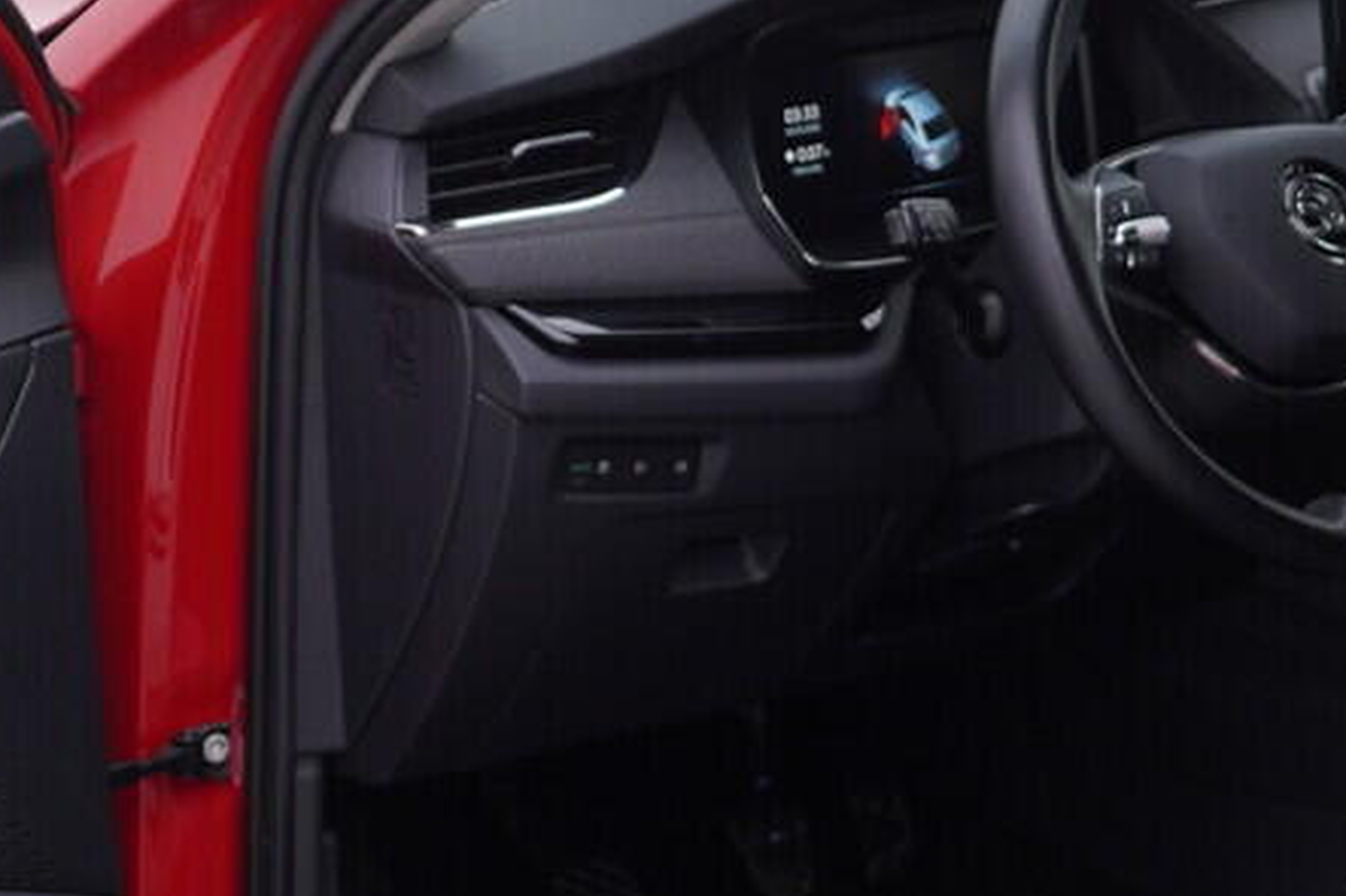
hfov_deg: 17.4
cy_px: 504
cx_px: 298
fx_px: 4373
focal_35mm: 117
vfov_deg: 11.7
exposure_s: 1/60
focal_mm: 24
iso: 125
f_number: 3.5
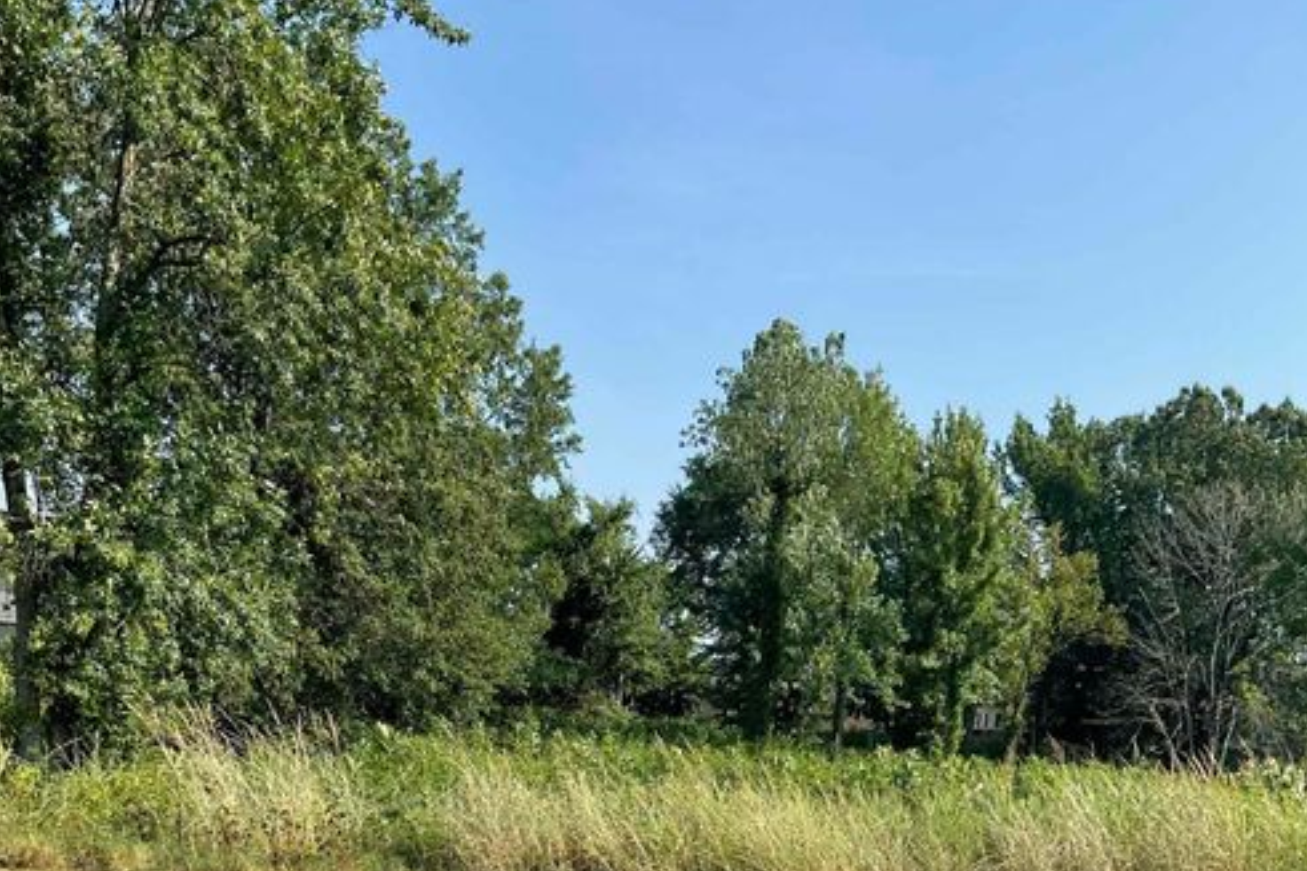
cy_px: 835
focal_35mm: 41
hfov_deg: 47.4
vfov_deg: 30.7
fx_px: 1488
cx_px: 663
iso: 16
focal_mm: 3
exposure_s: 1/1342
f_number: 1.8
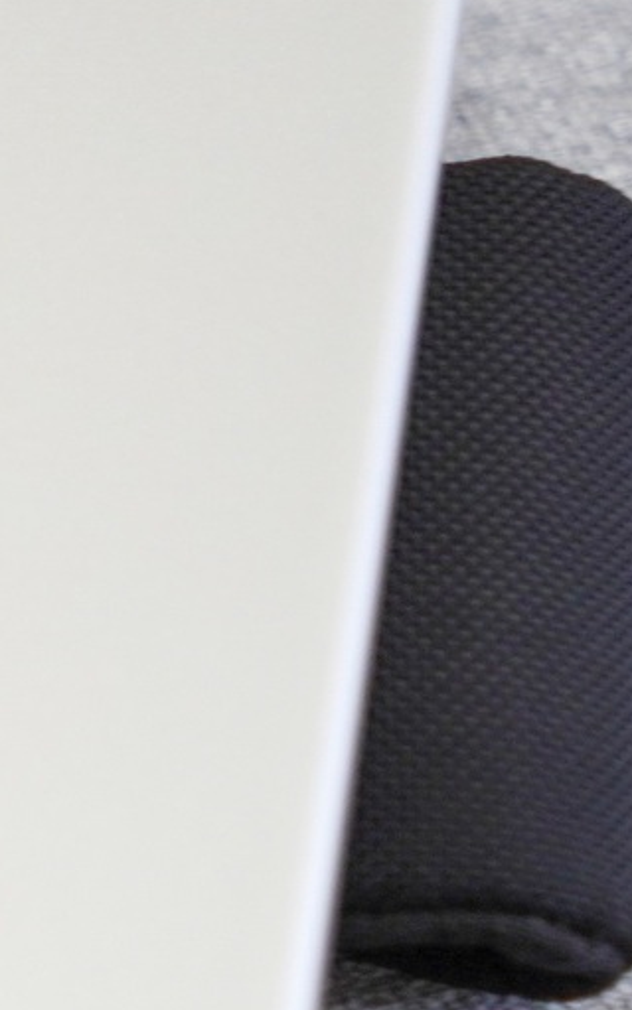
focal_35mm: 213
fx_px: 5875
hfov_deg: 5.8
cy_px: 355
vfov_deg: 9.8
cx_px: -1205
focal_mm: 35.7
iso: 320
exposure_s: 1/60
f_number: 2.8
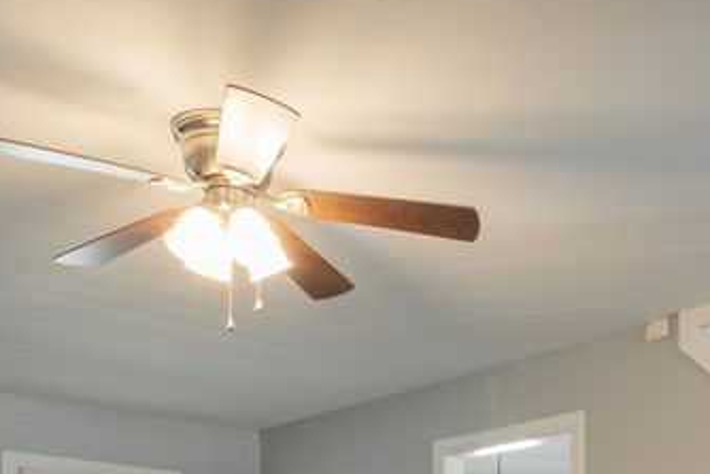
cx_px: 590
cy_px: 636
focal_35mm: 54
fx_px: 1058
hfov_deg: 35.6
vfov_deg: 22.3
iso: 800
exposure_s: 1/2.5
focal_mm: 16.5
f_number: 20
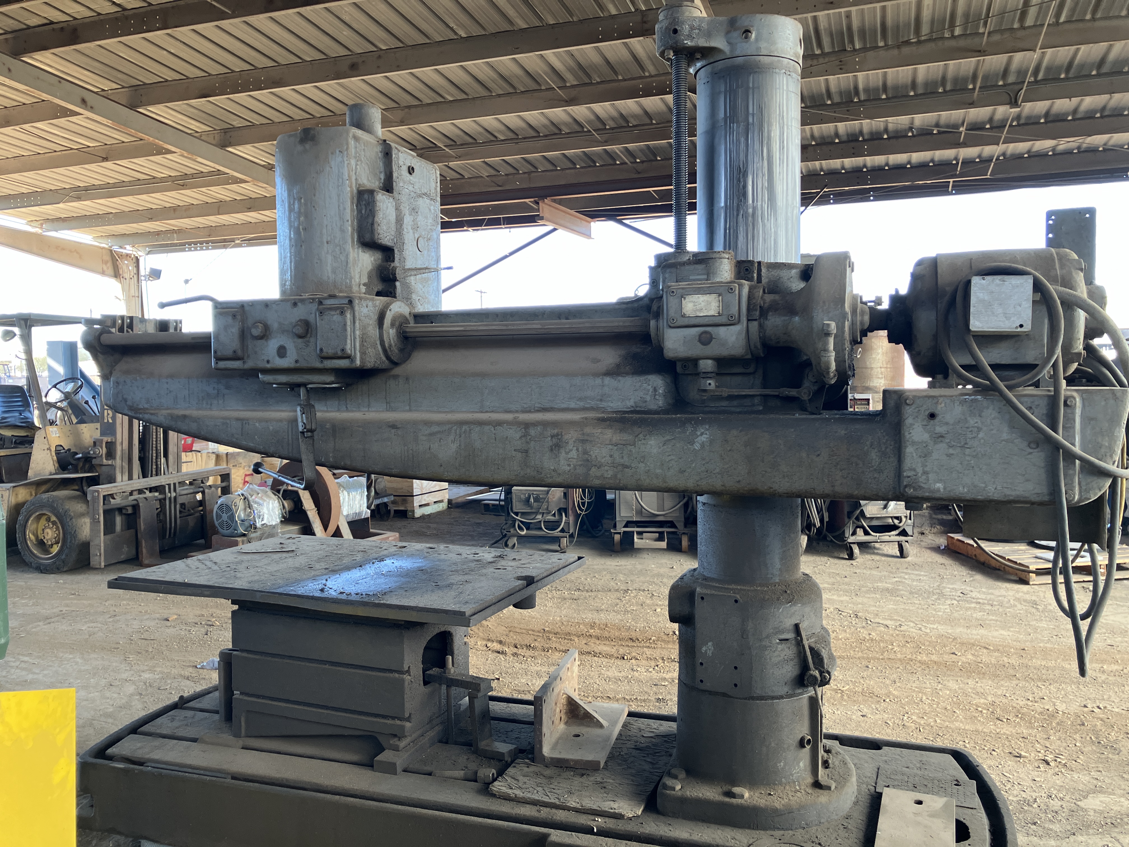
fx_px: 913
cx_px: 564
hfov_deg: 63.4
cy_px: 424
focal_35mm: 28
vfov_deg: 49.7
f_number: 1.8
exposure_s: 1/121
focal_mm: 3.99
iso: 64
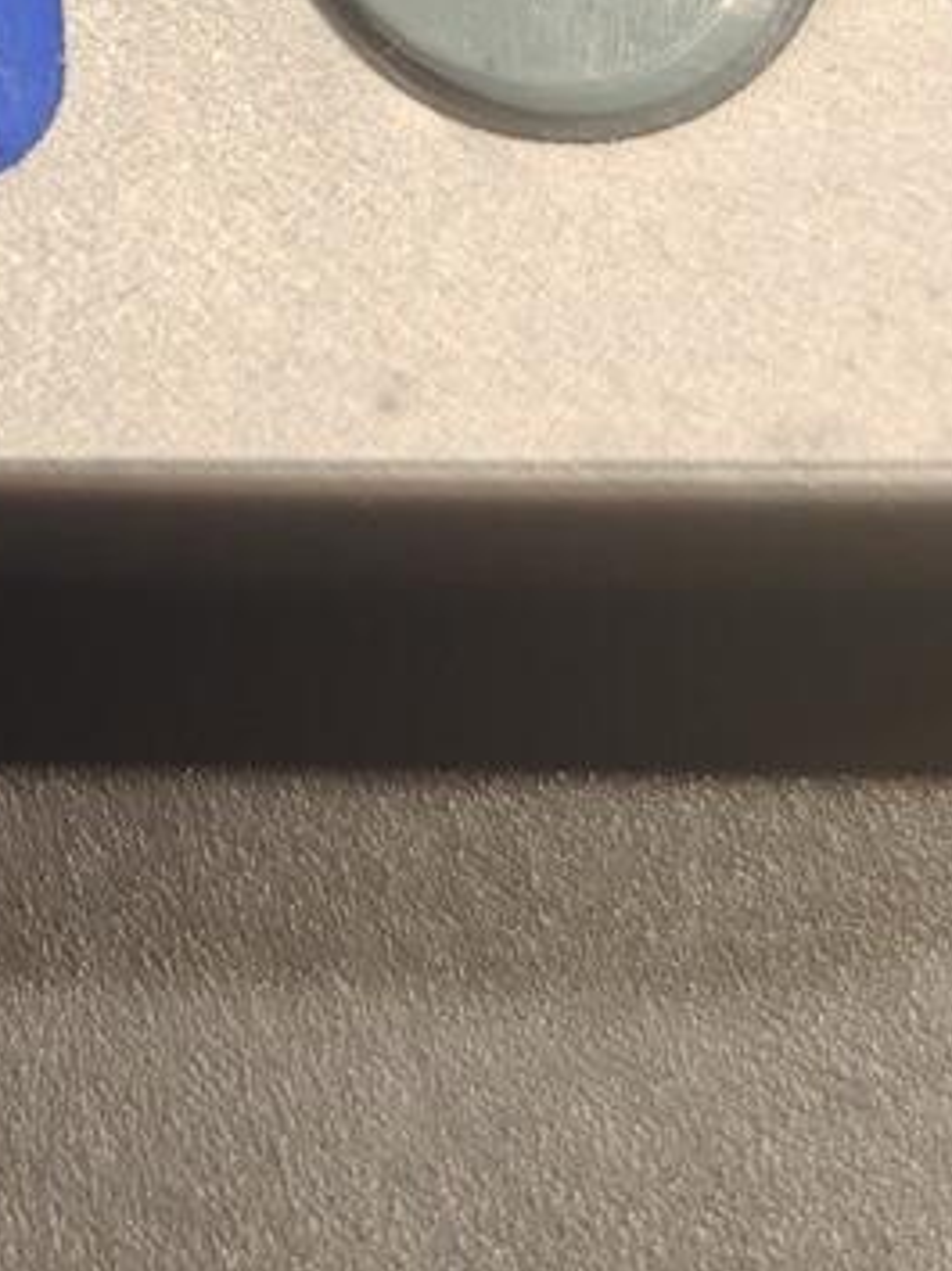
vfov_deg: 15.7
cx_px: -675
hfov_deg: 11.8
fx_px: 4295
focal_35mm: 117
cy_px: -546
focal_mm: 6.06
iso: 100
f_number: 1.6
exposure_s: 1/100
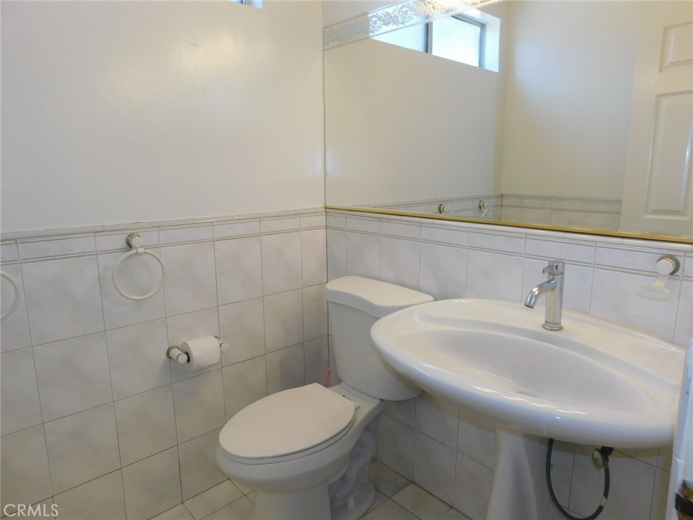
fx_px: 460
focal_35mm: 23
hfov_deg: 73.9
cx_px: 346
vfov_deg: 58.9
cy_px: 260
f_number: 3
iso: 125
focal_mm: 4
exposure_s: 1/40
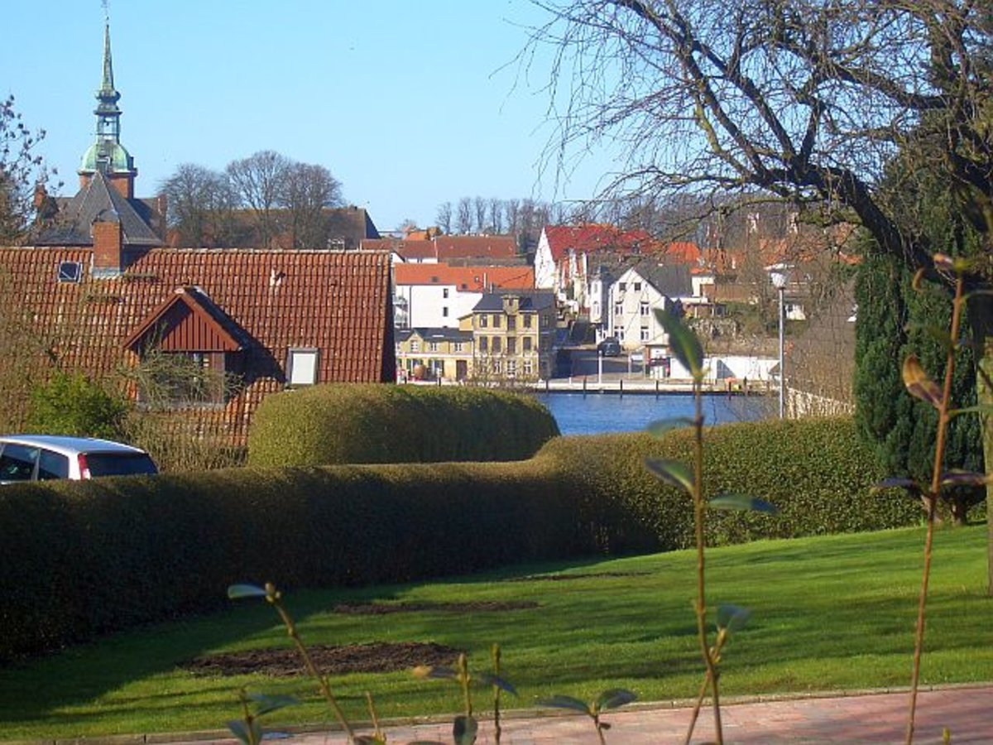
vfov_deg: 14.1
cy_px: 372
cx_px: 496
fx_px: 3012
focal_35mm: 105
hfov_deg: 18.7
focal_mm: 17.4
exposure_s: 1/100
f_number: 7.7
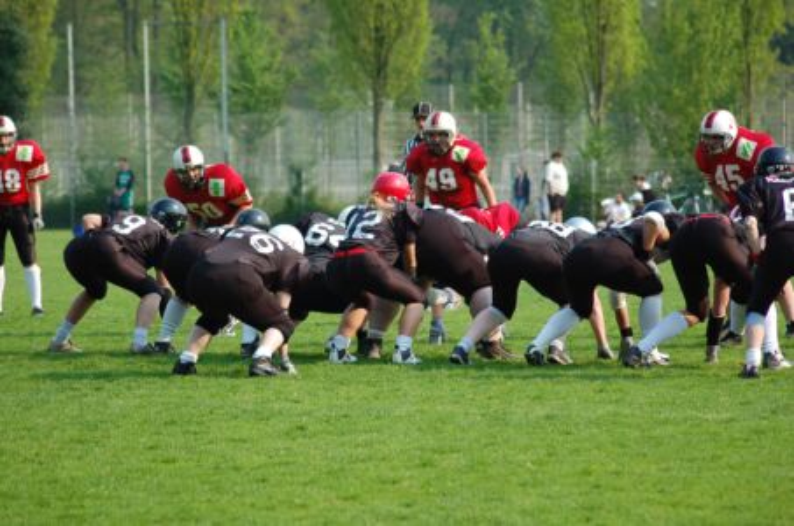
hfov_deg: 10.2
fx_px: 4457
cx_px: 397
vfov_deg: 6.8
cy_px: 263
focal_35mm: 202
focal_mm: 135
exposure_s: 1/1000
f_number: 4.5
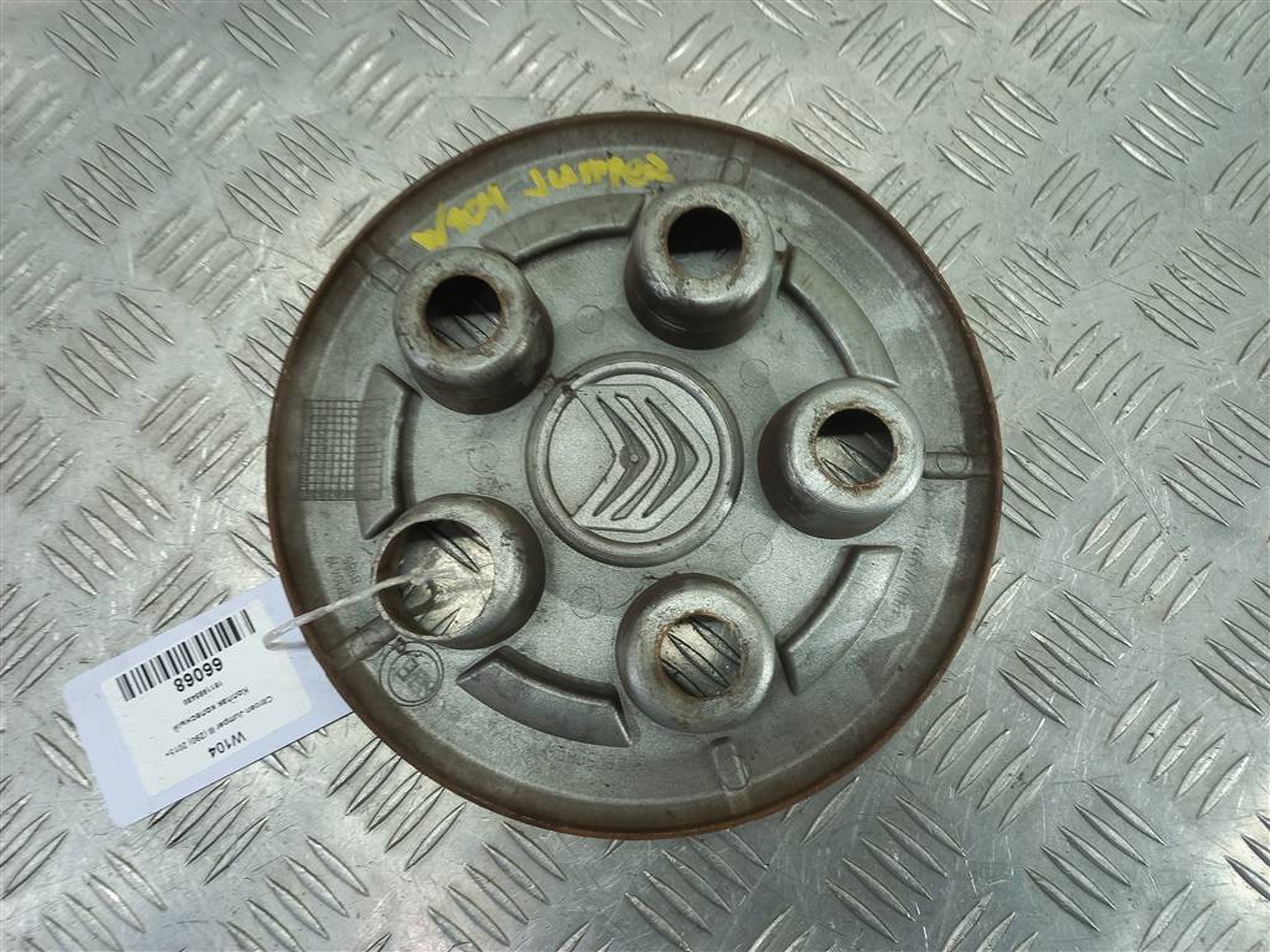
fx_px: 917
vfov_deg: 54.9
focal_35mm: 25
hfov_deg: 69.4
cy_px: 476
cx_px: 635
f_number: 1.8
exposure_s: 1/50
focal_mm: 4.6
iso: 50
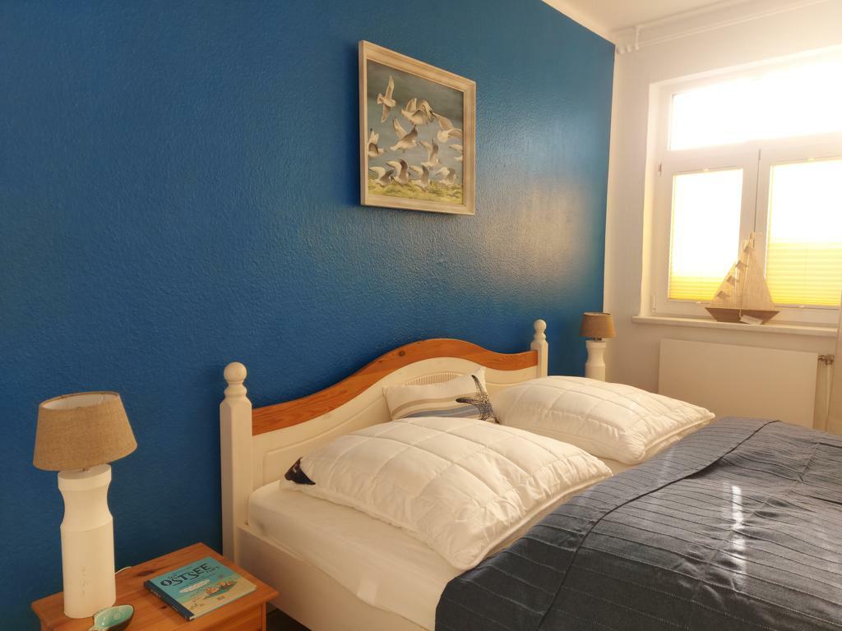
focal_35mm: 24
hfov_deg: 71.6
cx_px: 421
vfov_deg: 56.8
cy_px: 316
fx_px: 584
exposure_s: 1/100
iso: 50
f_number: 1.8
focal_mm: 5.23
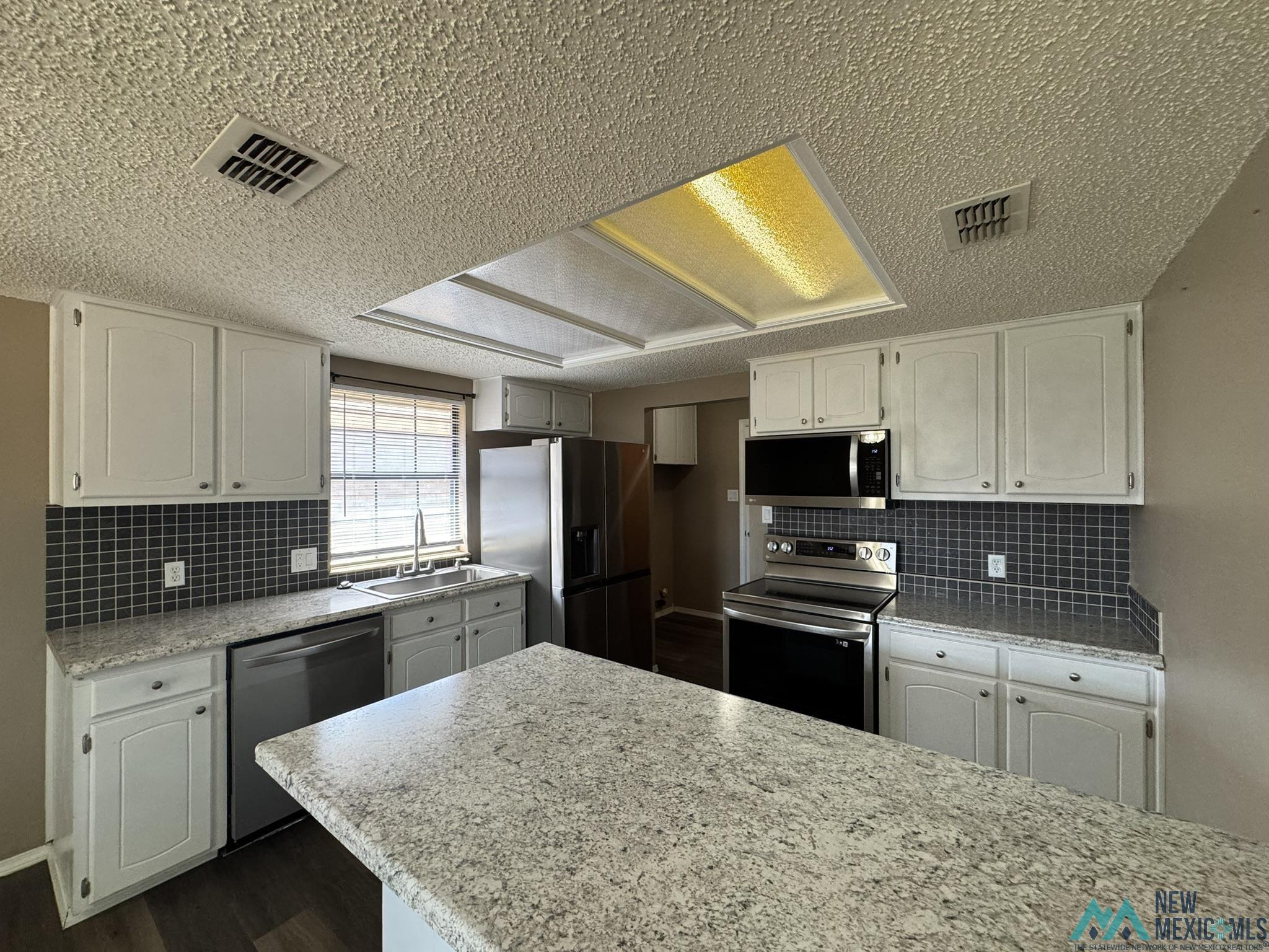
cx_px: 634
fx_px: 513
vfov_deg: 85.7
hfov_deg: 102.1
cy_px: 476
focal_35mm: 14
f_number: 2.2
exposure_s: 1/120
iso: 200
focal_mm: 2.22
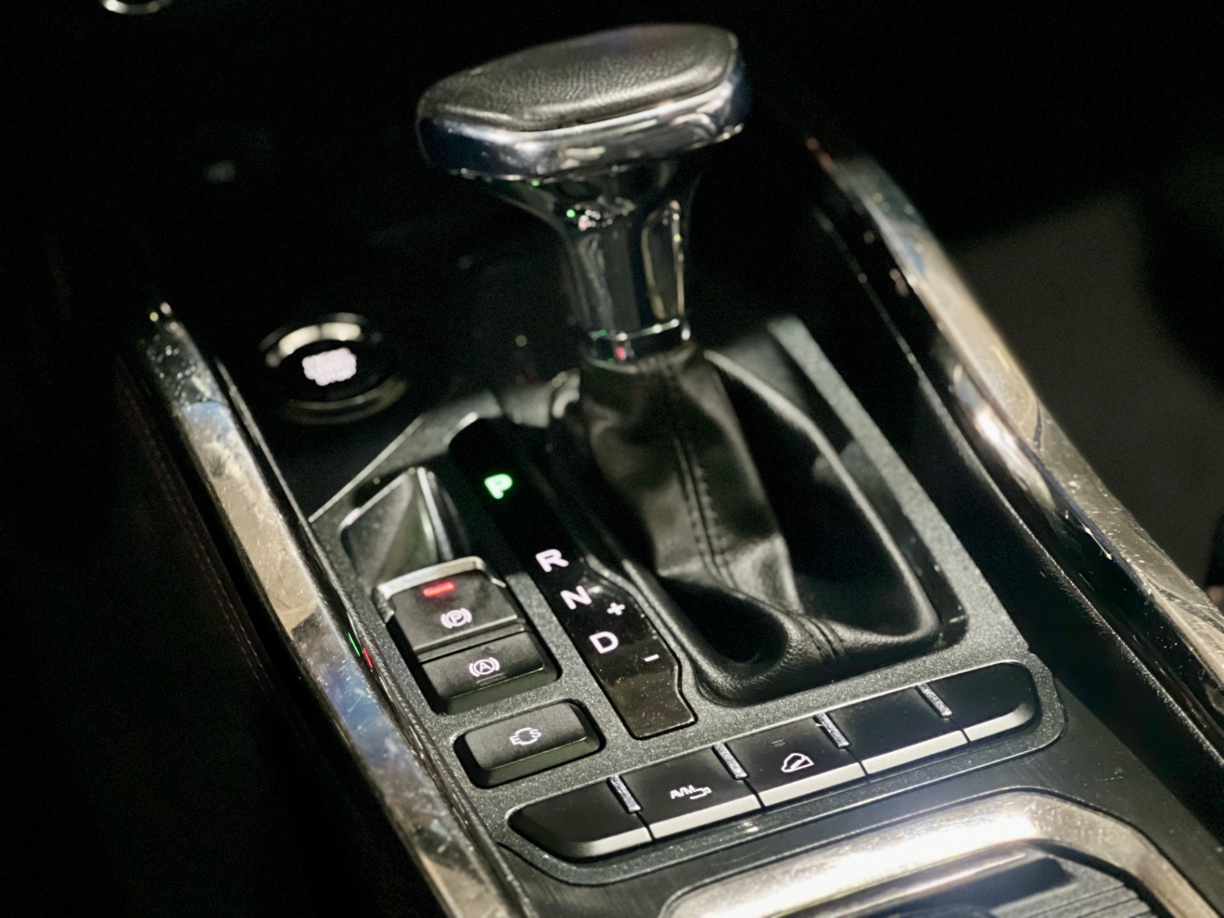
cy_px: 459
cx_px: 612
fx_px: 2723
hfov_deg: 25.3
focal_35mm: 77
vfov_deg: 19.1
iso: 1600
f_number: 2.8
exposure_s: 1/15
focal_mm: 9
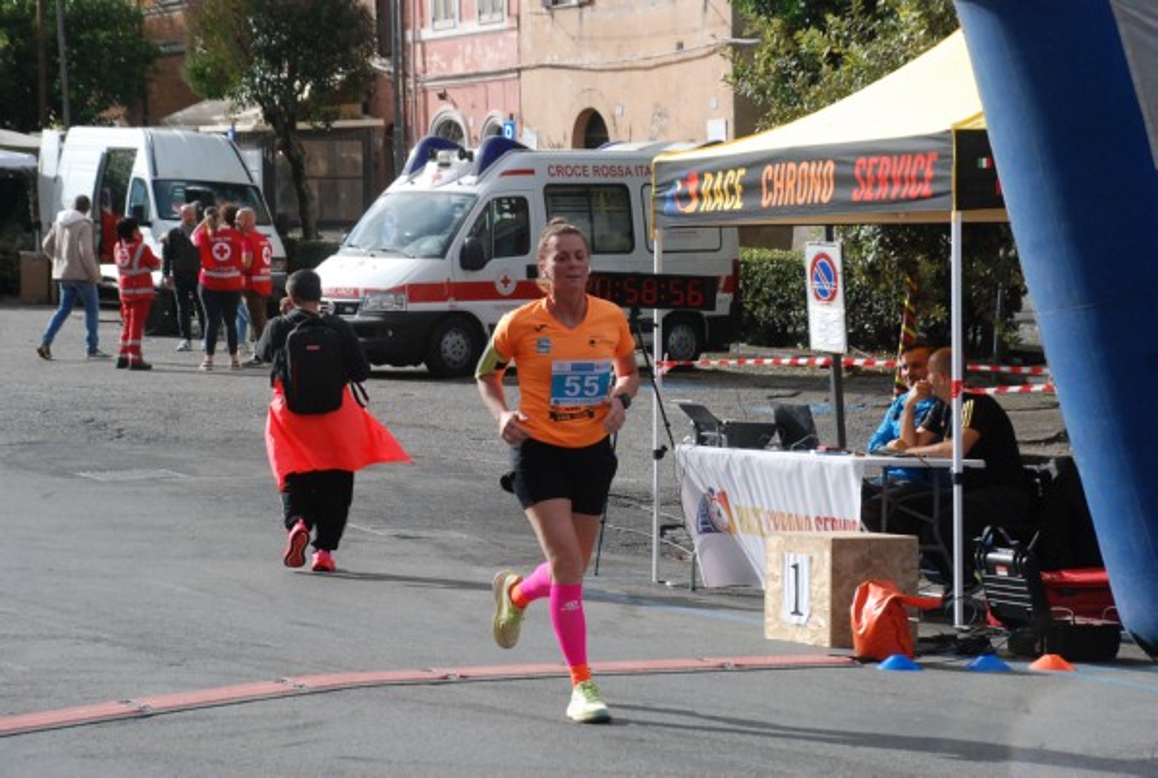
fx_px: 3385
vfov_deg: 13.1
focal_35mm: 105
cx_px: 579
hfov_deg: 19.4
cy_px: 389
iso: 1000
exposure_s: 1/2000
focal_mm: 70
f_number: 7.1
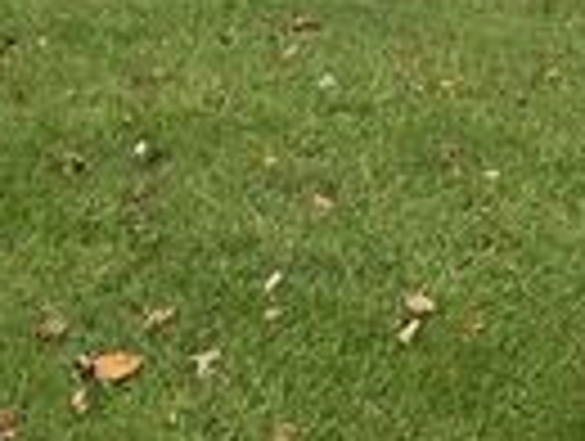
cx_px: 364
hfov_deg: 21.2
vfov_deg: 14.4
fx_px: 1558
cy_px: -331
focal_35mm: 92
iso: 80
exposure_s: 1/4049
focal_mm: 6.76
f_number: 1.78
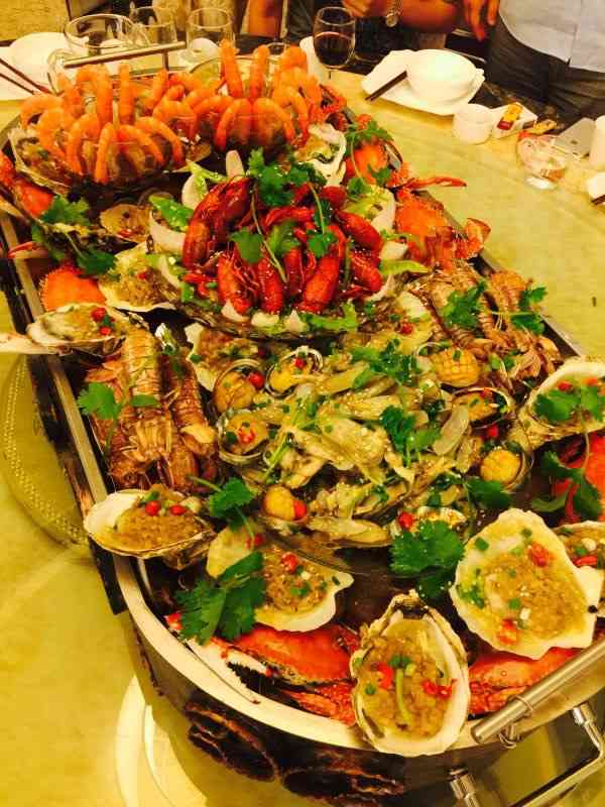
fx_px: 676
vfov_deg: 61.7
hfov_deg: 48.2
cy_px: 404
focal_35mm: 29
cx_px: 302
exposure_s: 1/17
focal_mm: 4.15
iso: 64
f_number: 2.2
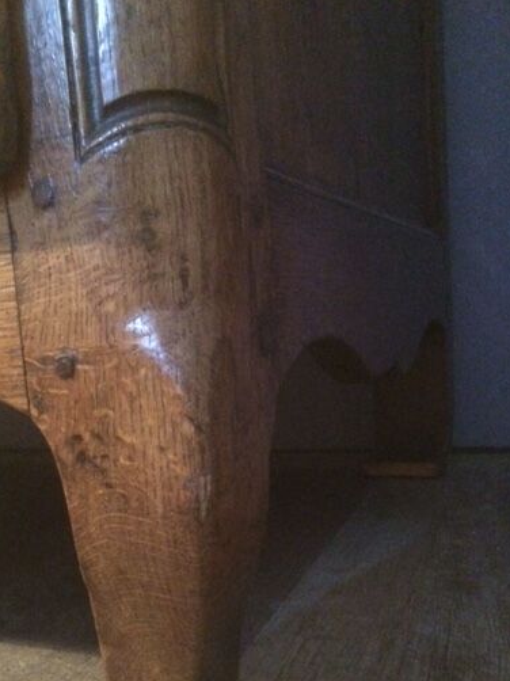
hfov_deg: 38.4
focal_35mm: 37
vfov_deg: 49.9
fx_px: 727
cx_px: 193
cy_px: 402
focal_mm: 4.15
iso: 2000
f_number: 2.2
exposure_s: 1/17
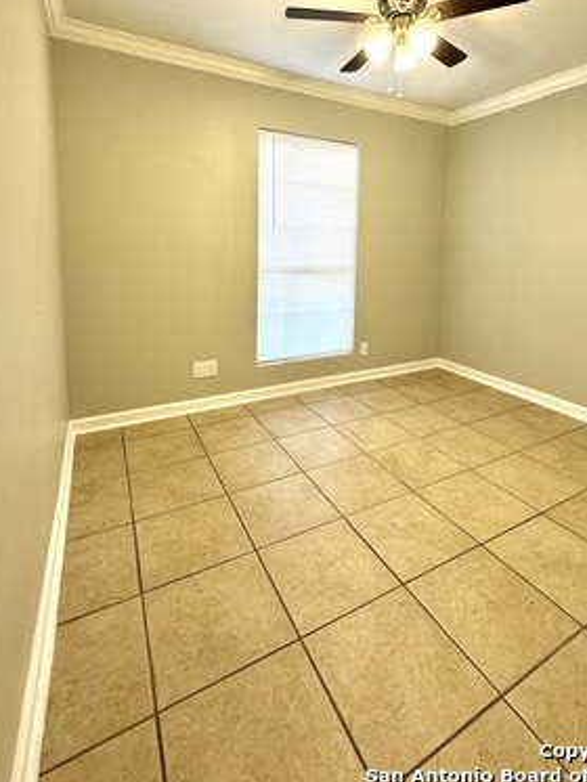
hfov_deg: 71.4
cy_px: 285
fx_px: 407
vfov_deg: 85.7
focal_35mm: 18
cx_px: 329
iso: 250
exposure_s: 1/120
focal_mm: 2.22
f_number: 2.2
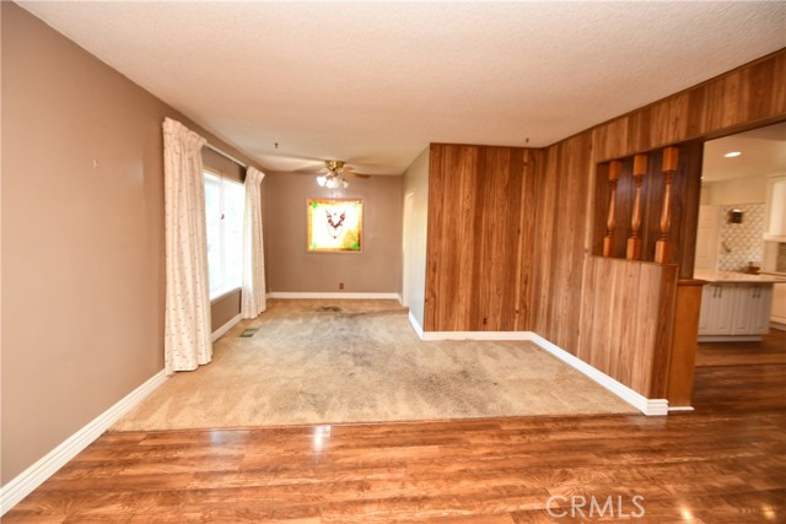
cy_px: 262
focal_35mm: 15
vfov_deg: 77.4
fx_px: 328
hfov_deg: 100.4
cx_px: 393
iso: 560
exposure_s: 1/60
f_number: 4
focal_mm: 10
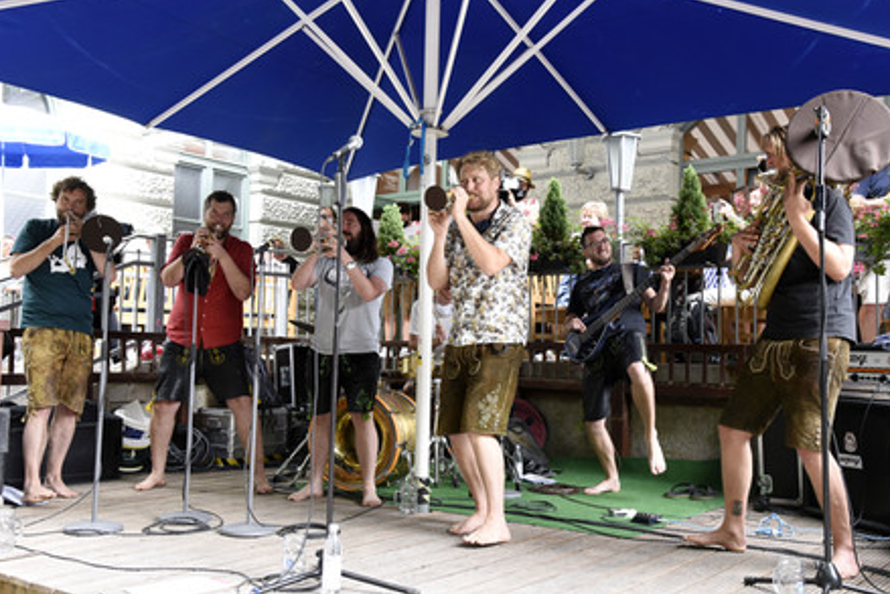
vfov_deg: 34.2
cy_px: 294
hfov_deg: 49.5
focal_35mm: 39
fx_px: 964
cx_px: 435
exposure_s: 1/60
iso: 1250
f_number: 6.3
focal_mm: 38
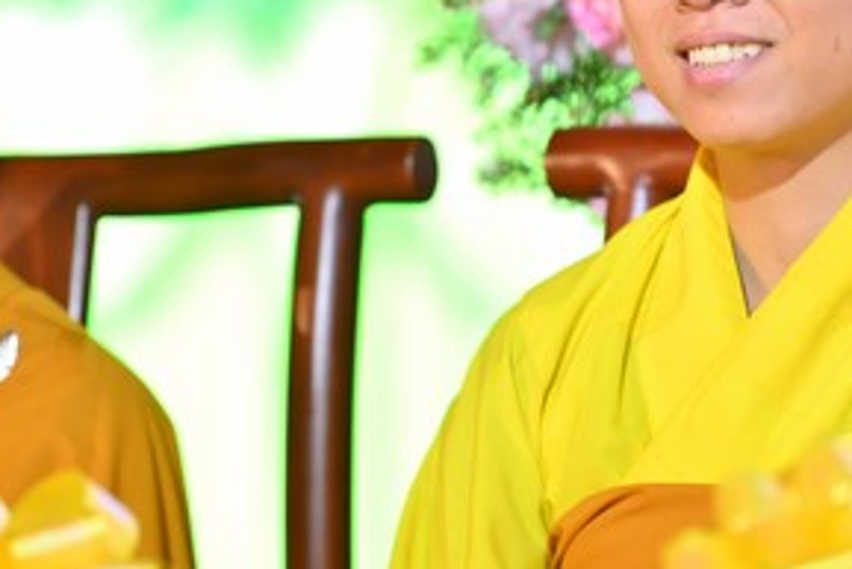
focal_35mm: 393
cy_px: 226
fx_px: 9305
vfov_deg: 3.5
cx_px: 395
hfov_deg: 5.2
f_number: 2.8
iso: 800
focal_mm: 175
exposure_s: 1/60
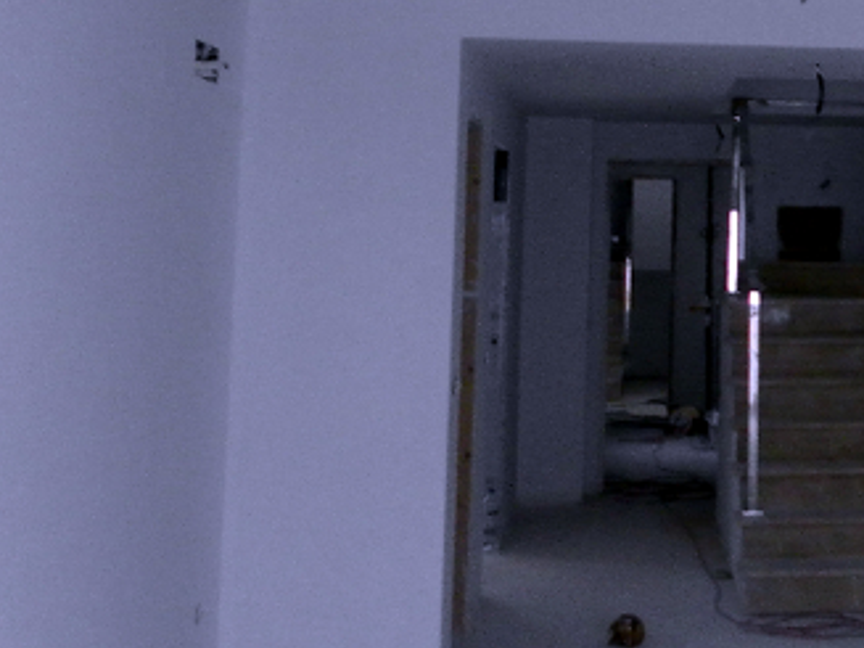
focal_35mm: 77
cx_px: 1009
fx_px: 1921
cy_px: 67
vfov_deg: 18.8
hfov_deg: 23.4
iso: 160
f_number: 3.2
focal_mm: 4.9
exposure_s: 1/50
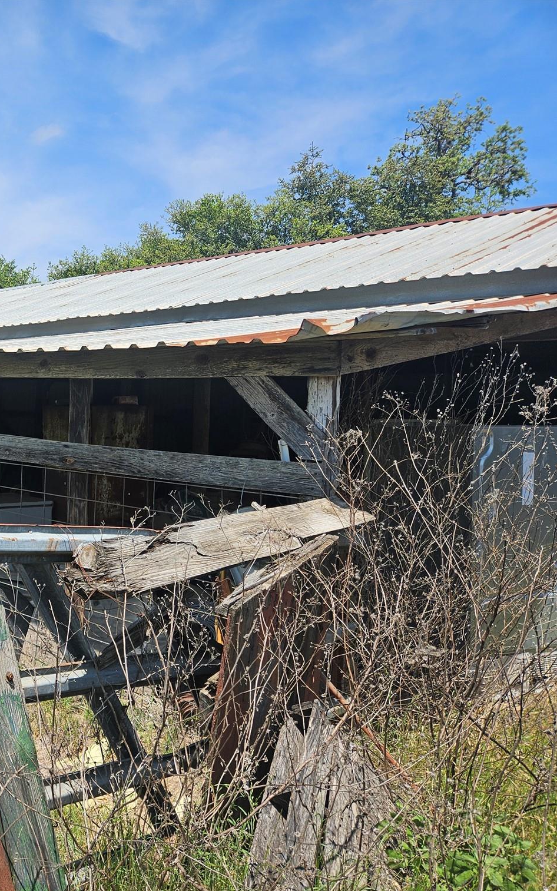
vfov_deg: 58.1
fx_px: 801
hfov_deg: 34.0
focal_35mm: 33
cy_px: 451
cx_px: -35
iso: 25
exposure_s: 1/1493
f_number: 1.8
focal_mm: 5.4
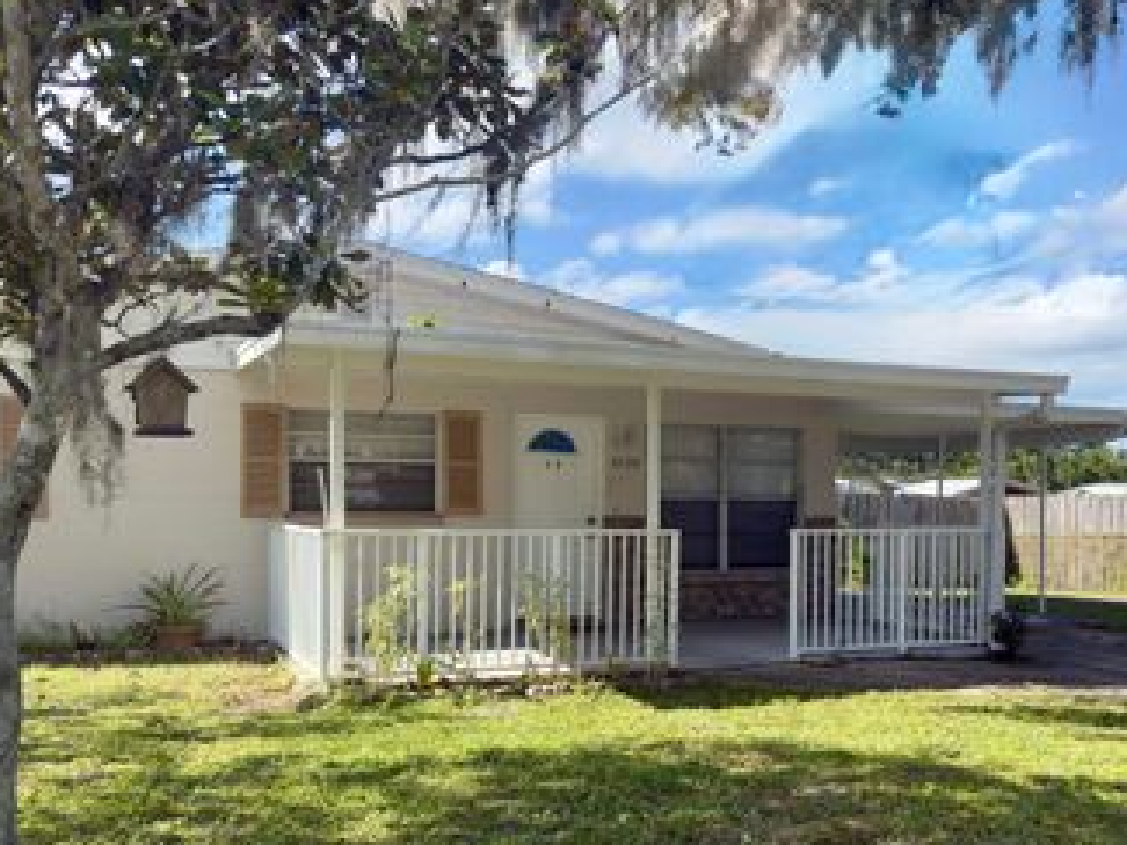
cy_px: 520
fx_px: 1205
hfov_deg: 49.0
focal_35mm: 37
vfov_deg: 38.5
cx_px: 776
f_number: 1.78
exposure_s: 1/2717
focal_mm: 6.76
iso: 64
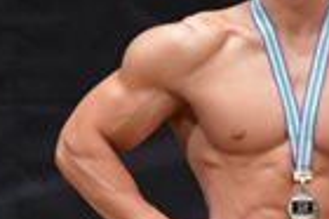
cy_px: 299
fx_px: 13610
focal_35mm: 1491
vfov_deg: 0.9
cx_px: 725
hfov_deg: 1.4
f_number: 5.6
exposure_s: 1/400
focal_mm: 180
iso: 6400
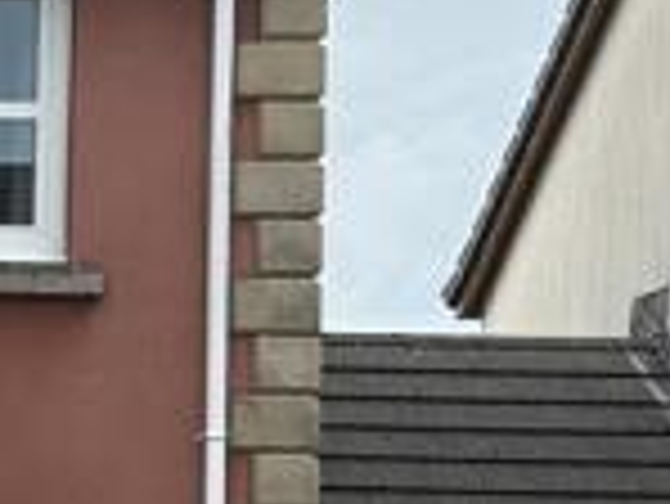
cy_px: 549
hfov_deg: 11.0
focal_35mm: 165
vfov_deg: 8.9
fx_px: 3196
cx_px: -616
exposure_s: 1/1453
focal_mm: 6.86
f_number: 1.78
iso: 80
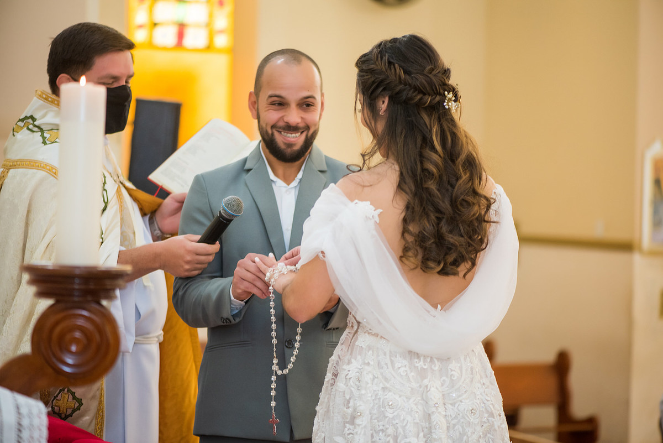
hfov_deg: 19.4
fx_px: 1934
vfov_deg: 13.1
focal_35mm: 105
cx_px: 332
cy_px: 222
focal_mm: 105
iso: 1000
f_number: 3.2
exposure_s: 1/160
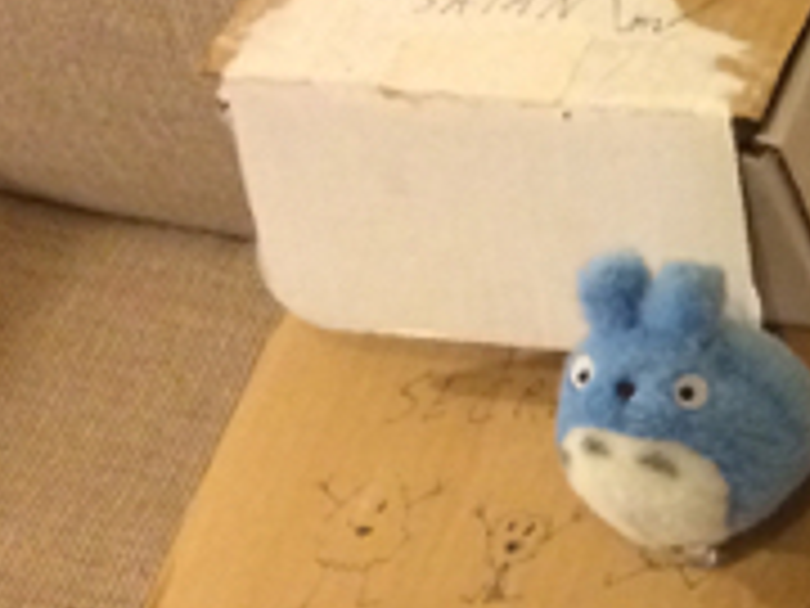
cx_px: 1498
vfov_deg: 13.1
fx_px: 2644
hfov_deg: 14.9
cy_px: 299
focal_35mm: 113
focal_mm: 4.15
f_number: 2.2
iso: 250
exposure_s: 1/30
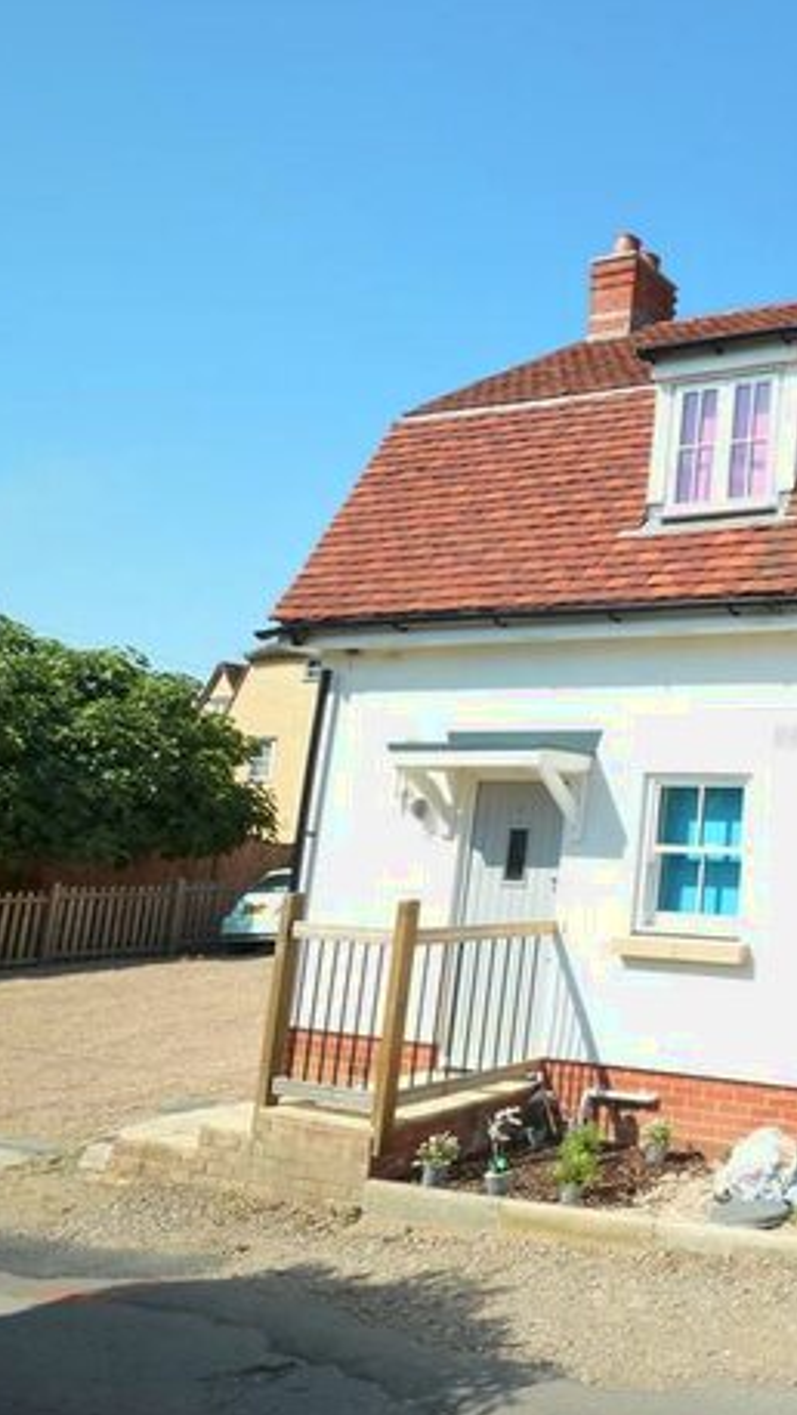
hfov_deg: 35.5
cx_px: 995
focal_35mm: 24
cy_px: 714
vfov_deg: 76.3
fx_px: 901
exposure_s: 1/200
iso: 100
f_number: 7.1
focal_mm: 10
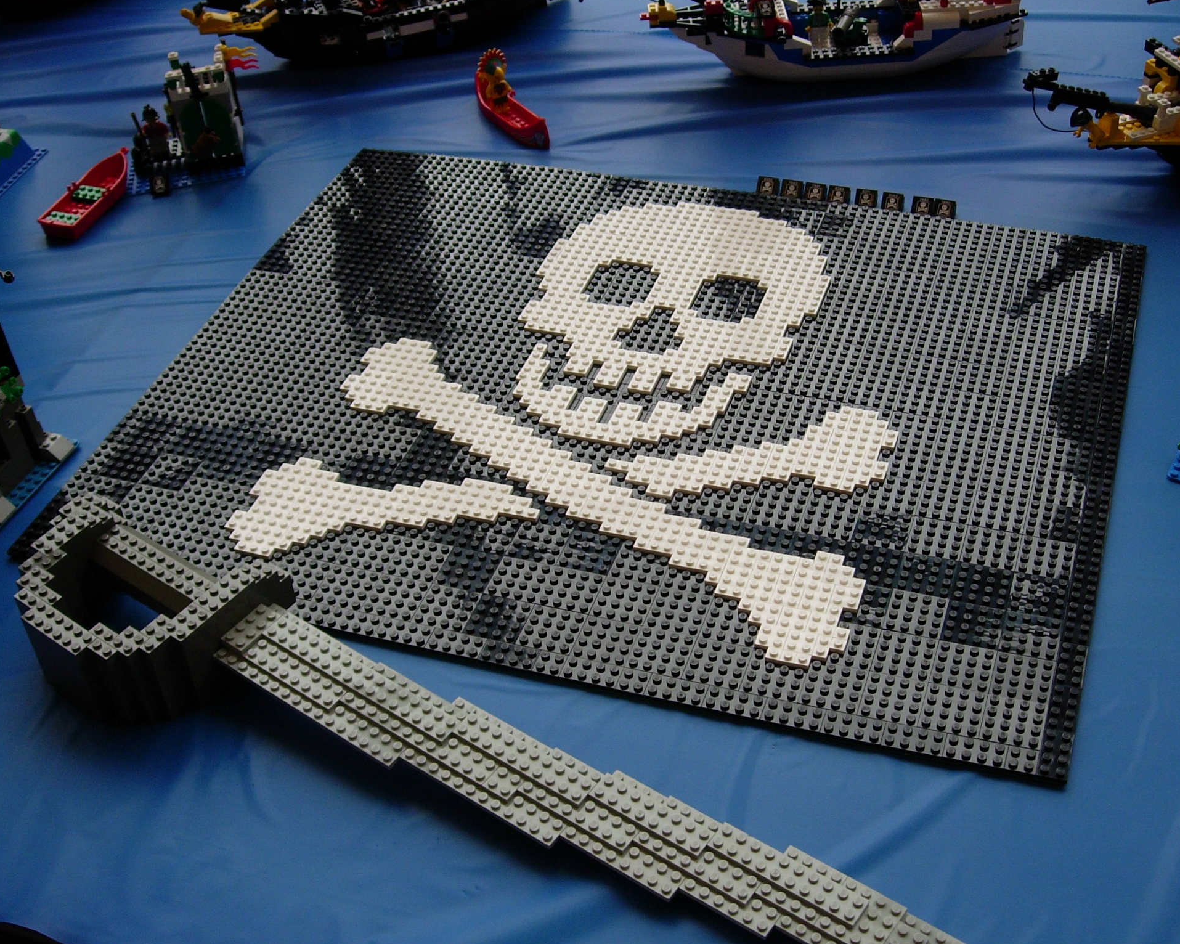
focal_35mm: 44
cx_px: 639
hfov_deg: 42.0
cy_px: 511
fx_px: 1537
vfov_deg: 34.1
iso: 79
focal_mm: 7.8
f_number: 2.8
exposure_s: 1/352
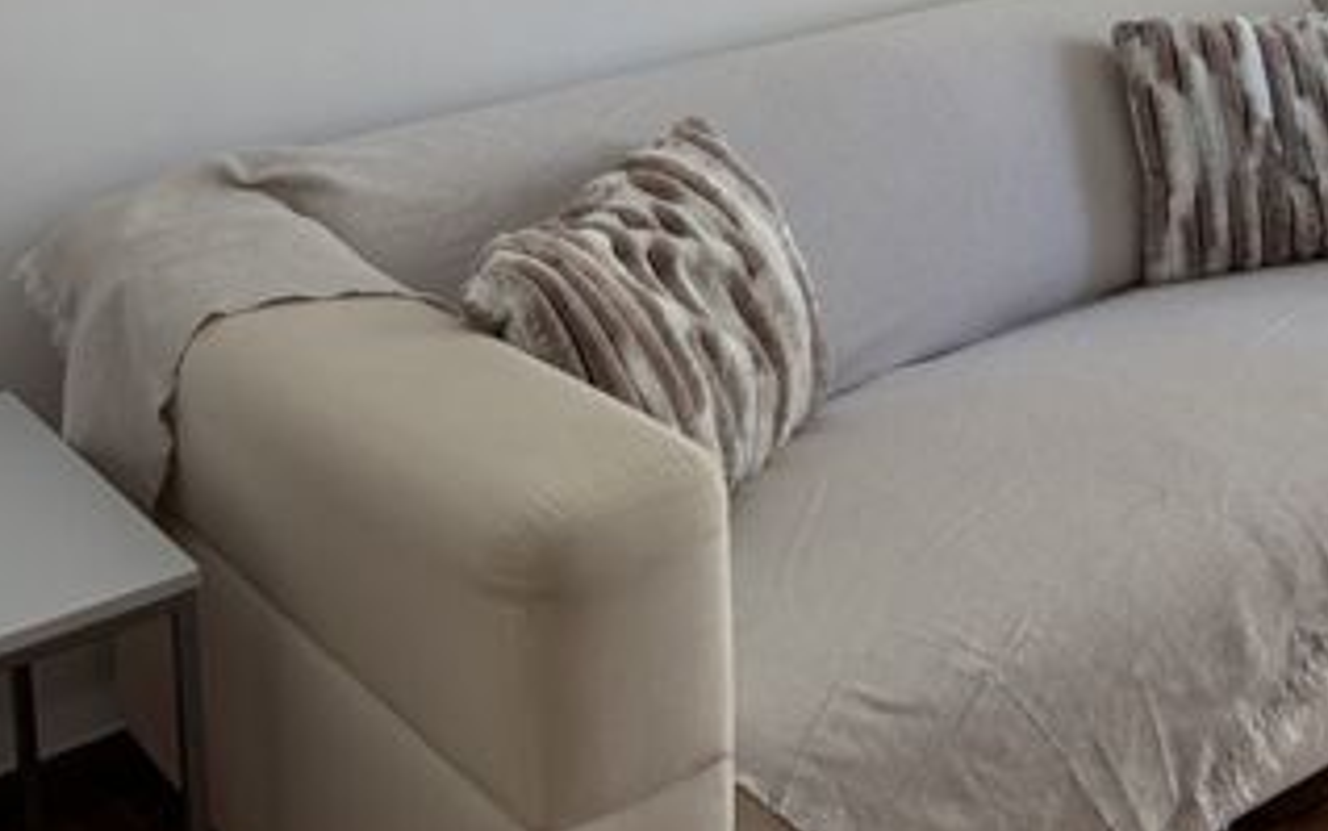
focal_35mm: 61
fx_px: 2209
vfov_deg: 20.0
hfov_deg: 32.9
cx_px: 963
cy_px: -155
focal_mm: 5.96
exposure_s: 1/121
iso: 64
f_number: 1.6
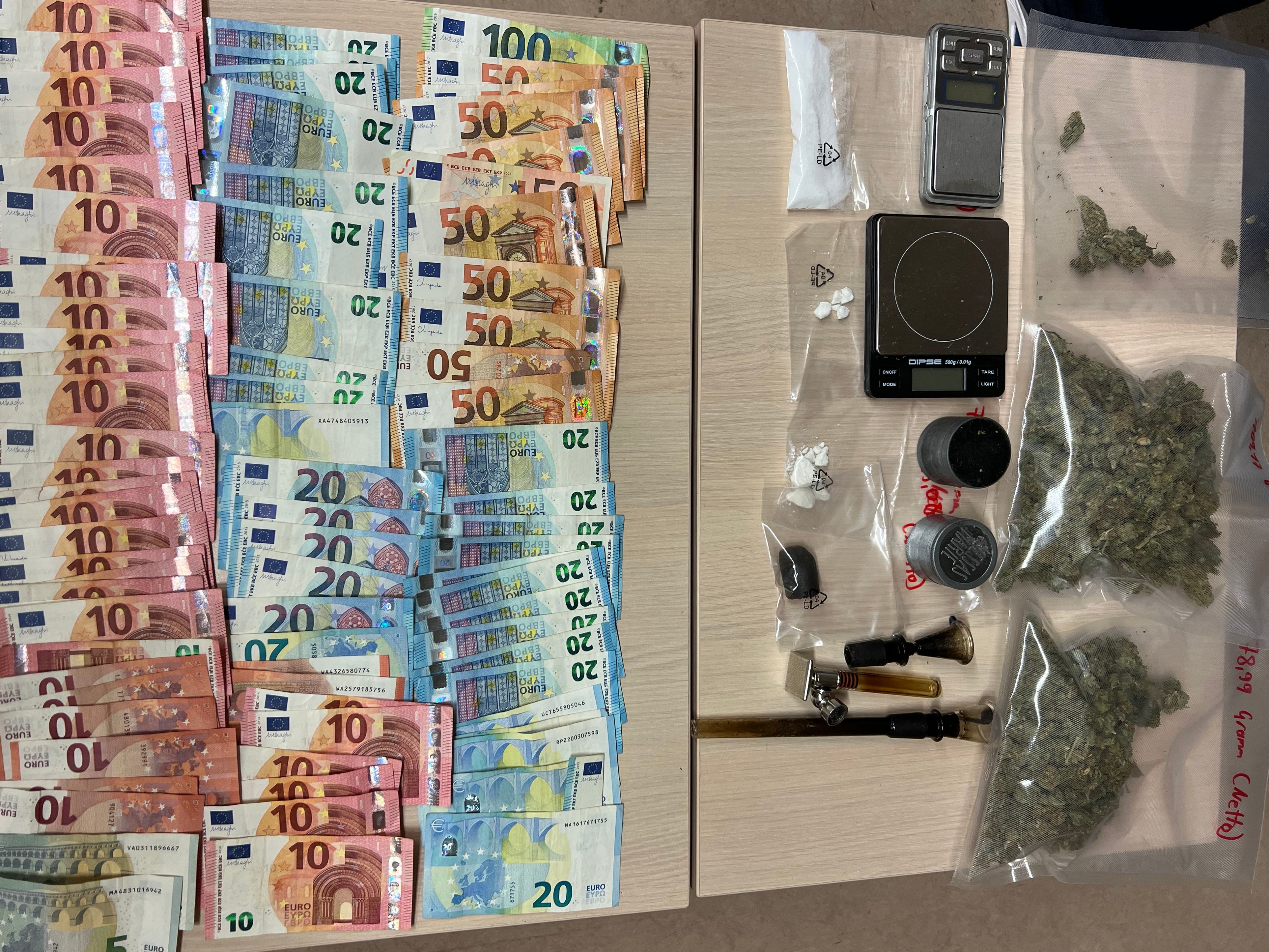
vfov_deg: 51.4
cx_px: 613
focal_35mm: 27
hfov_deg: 65.3
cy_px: 484
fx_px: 990
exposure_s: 1/100
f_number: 1.5
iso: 100
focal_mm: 5.7
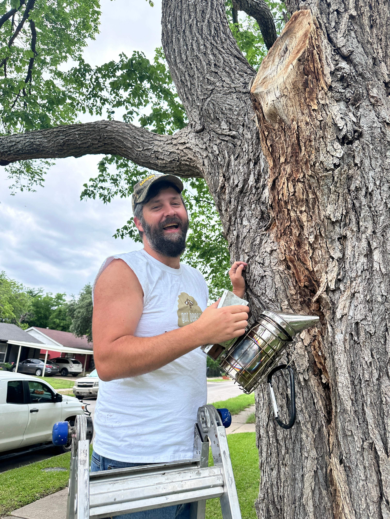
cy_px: 260
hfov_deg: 56.8
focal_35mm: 24
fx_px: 361
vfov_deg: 71.6
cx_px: 195
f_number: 1.78
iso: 80
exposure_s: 1/1949
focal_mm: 6.86
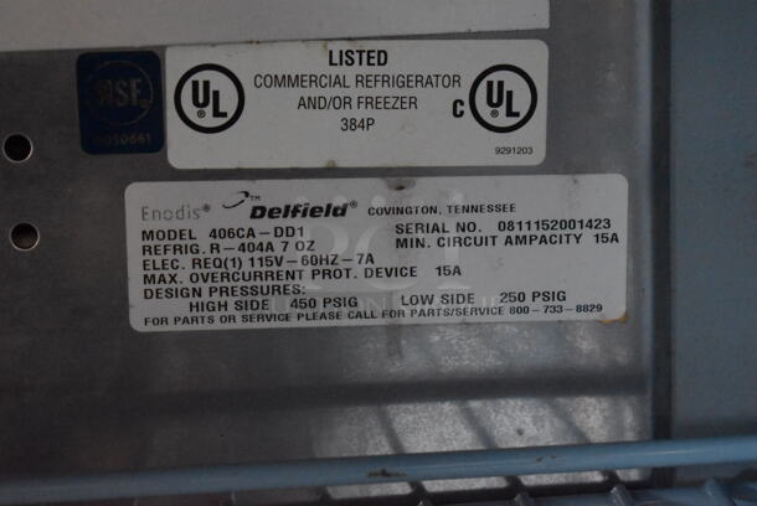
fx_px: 1736
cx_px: 378
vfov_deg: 16.6
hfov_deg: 24.6
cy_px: 253
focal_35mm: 82
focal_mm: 55
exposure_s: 1/125
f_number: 5.6
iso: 11400
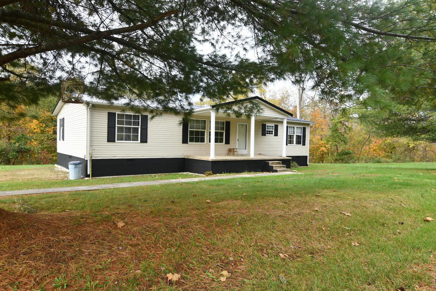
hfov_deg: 73.7
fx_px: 291
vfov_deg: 53.1
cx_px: 218
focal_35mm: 24
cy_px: 146
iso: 280
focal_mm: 16
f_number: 5.6
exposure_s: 1/250
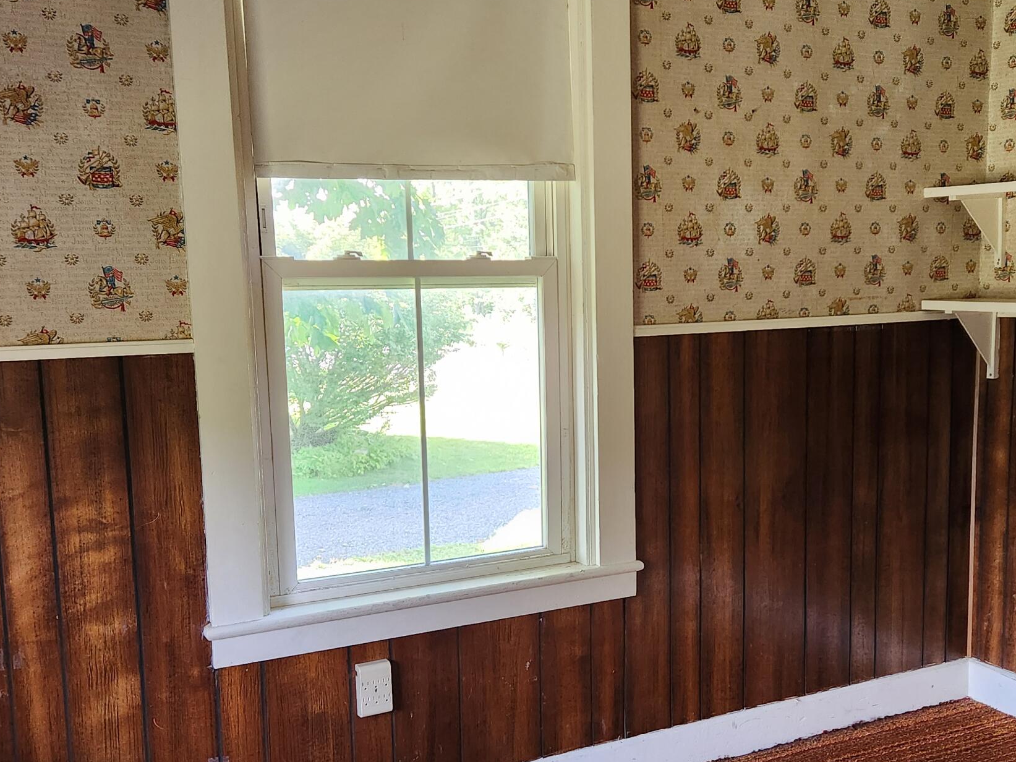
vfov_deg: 34.3
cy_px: 430
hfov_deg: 44.5
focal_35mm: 42
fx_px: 1233
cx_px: 621
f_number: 1.8
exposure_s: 1/100
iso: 400
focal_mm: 5.4
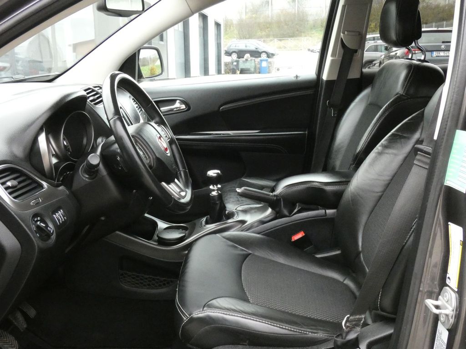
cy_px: 174
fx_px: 512
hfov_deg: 49.0
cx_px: 233
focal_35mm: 38
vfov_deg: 37.7
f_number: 5.6
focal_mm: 6.8
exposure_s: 1/80
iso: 1250
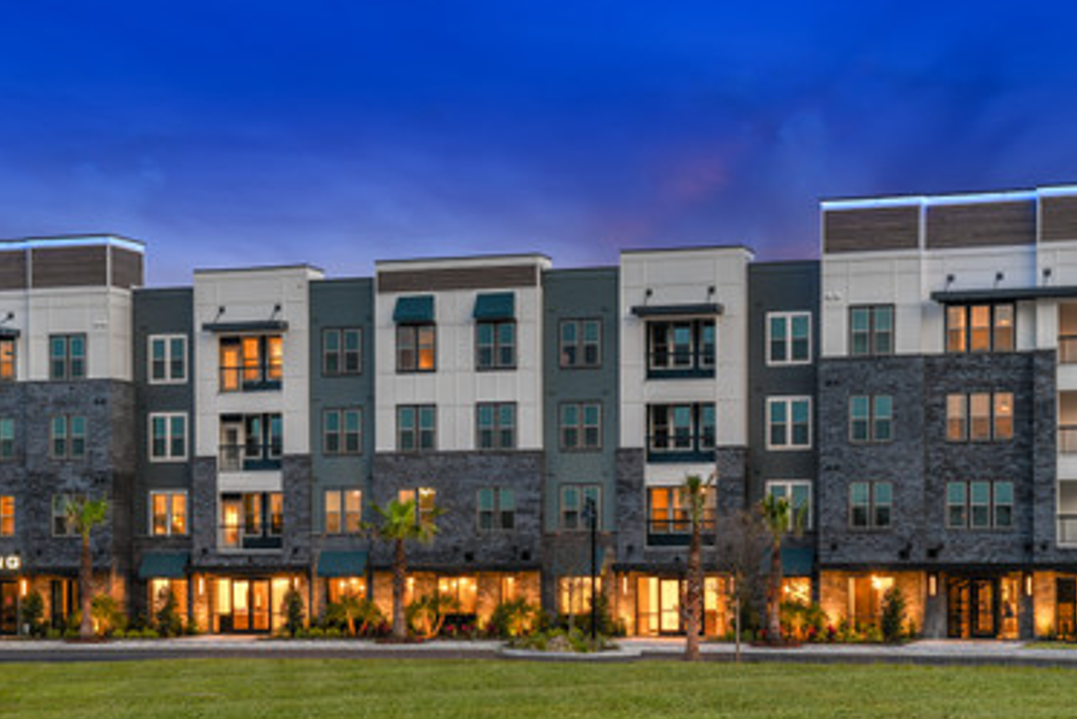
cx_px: 511
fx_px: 2484
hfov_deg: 24.5
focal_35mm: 83
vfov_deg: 16.5
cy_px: 371
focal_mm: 62
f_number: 8
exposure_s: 1
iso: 80
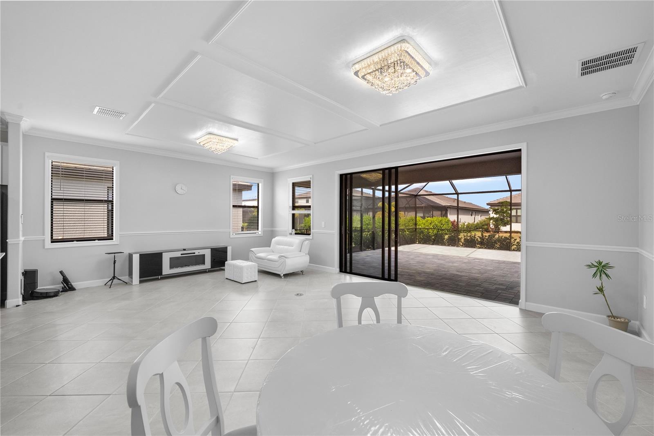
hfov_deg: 104.2
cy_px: 218
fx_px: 254
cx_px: 327
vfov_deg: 81.3
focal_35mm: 14
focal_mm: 14
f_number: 9
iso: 640
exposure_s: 1/400
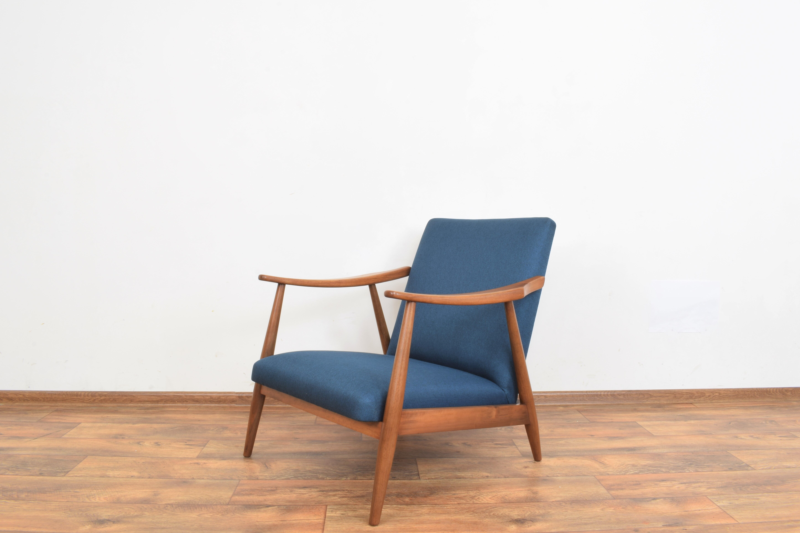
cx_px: 404
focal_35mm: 28
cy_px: 274
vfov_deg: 46.4
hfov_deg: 65.5
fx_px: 622
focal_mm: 18
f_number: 22
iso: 100
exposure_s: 5
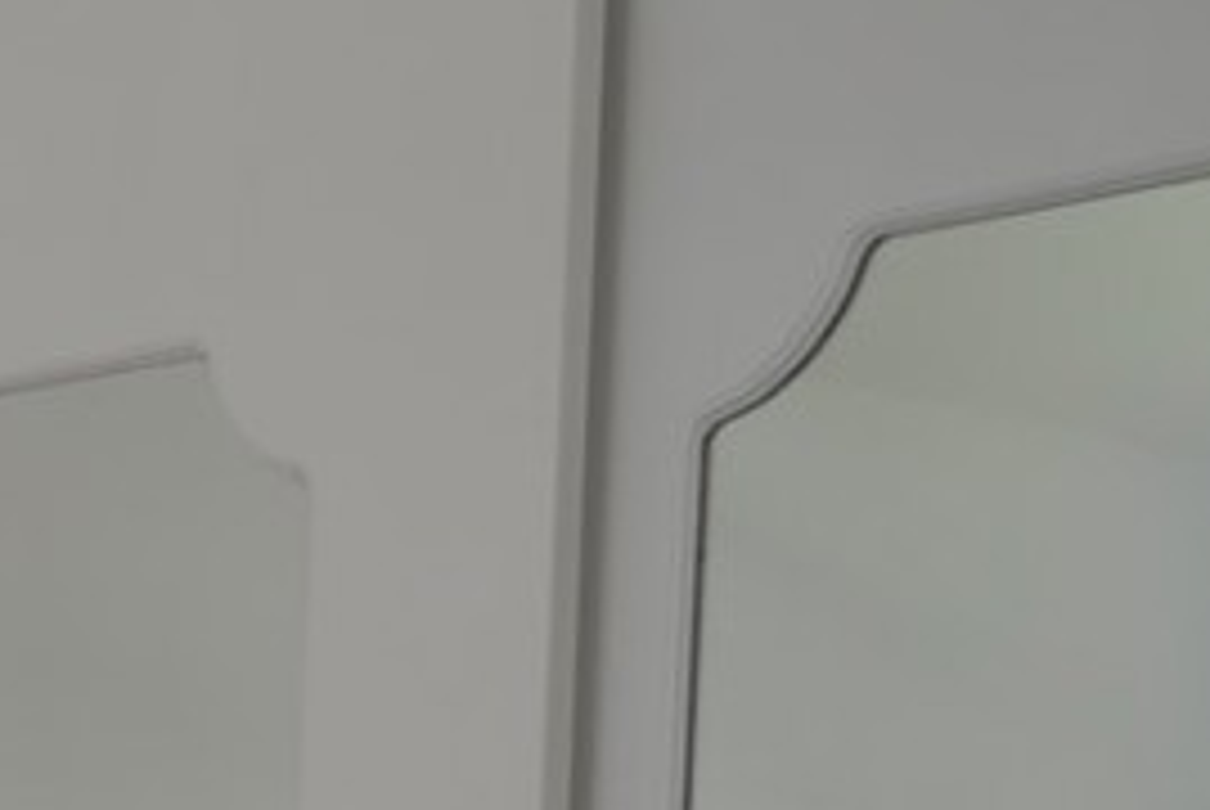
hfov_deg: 18.9
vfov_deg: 13.6
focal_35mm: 95
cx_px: -594
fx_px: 3196
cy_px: 1199
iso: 160
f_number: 2.8
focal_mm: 9.1
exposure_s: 1/60
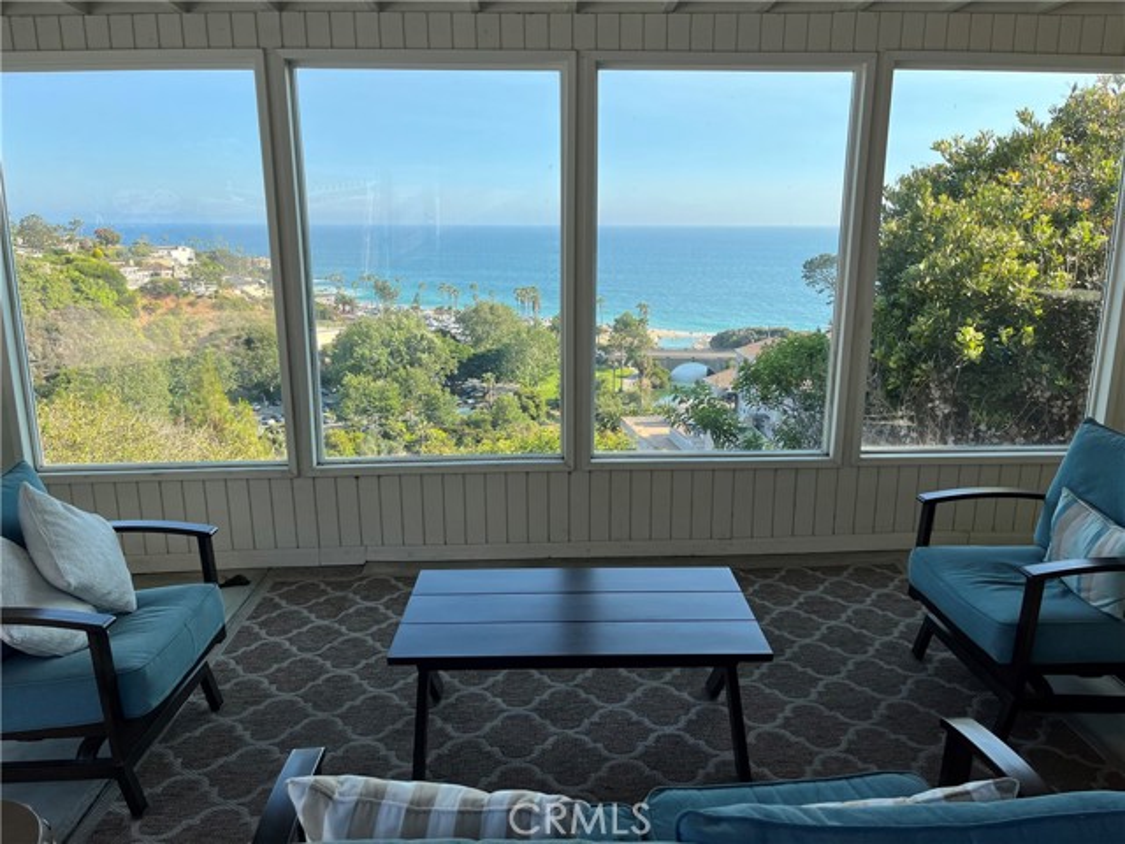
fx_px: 845
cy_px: 422
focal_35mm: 26
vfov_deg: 53.1
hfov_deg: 67.3
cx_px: 562
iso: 50
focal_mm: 5.1
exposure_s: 1/1028
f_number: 1.6
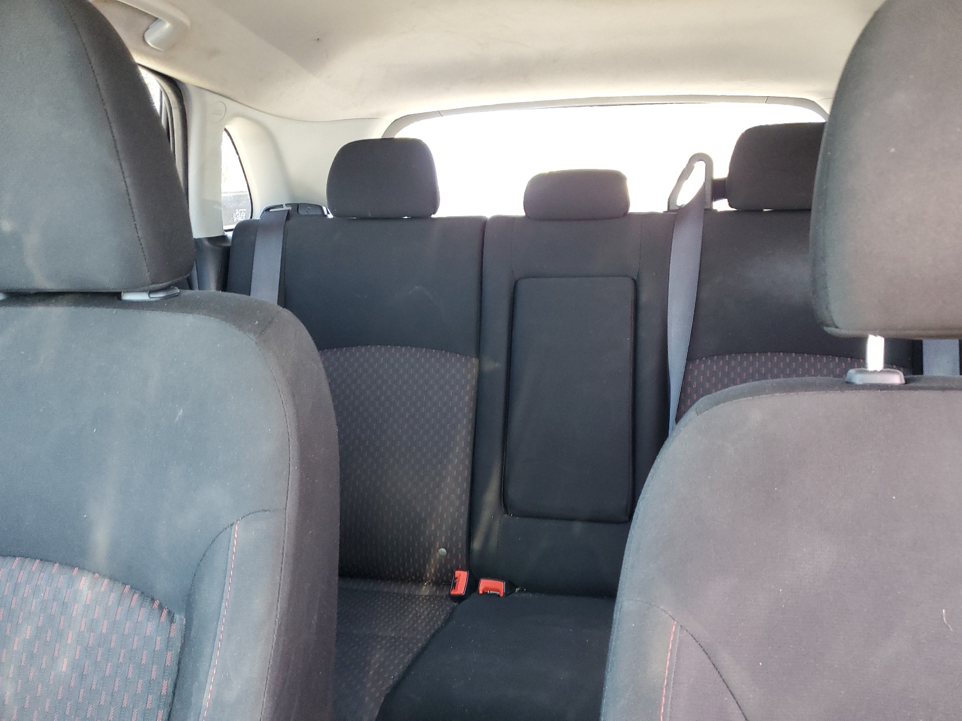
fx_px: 723
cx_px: 481
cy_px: 360
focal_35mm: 26
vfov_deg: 53.1
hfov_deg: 67.3
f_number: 1.5
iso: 182
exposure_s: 1/60.2
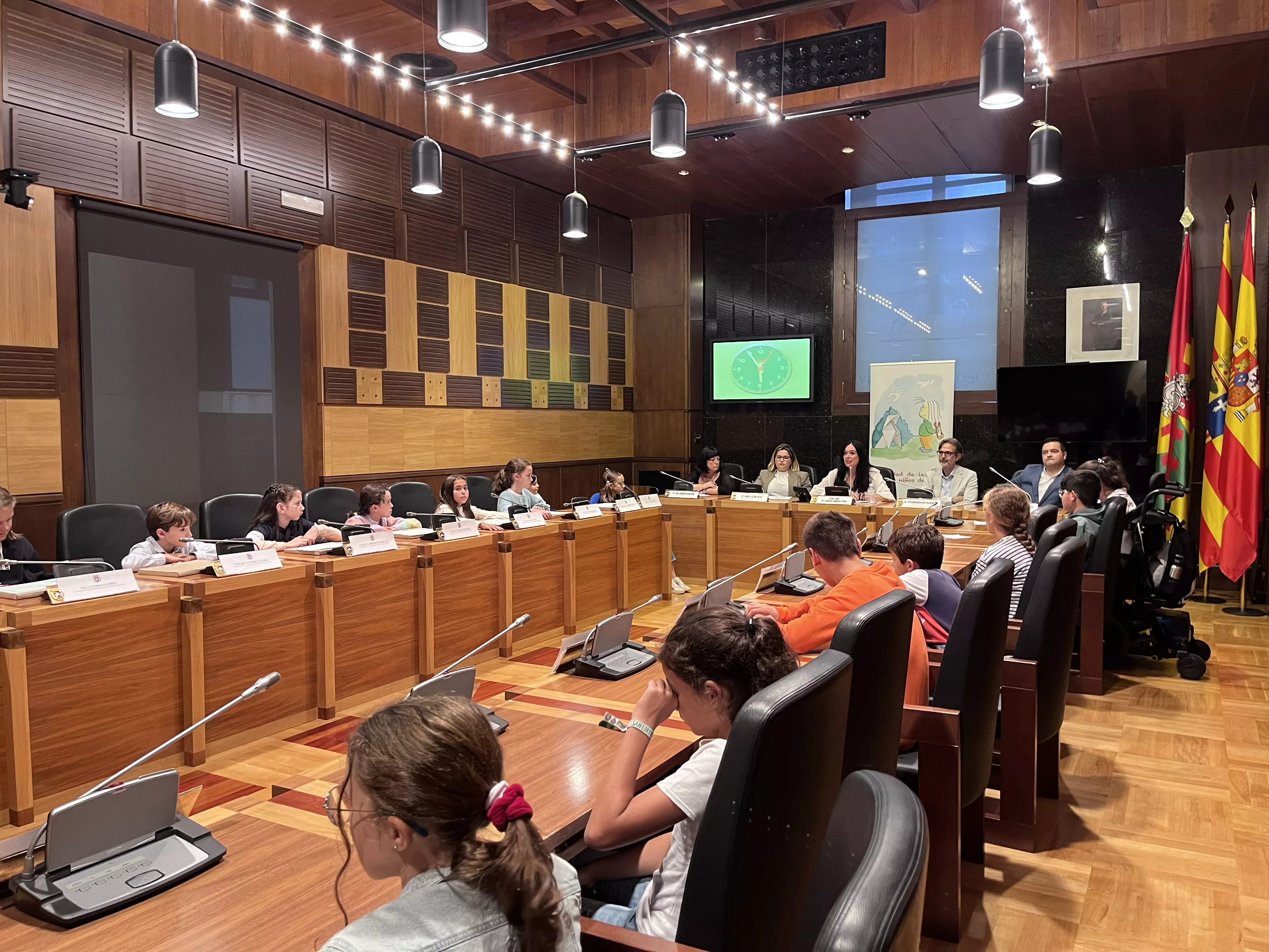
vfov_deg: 53.1
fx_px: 953
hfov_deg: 67.3
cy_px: 476
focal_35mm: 26
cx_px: 634
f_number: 1.6
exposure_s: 1/50
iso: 250
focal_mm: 5.1
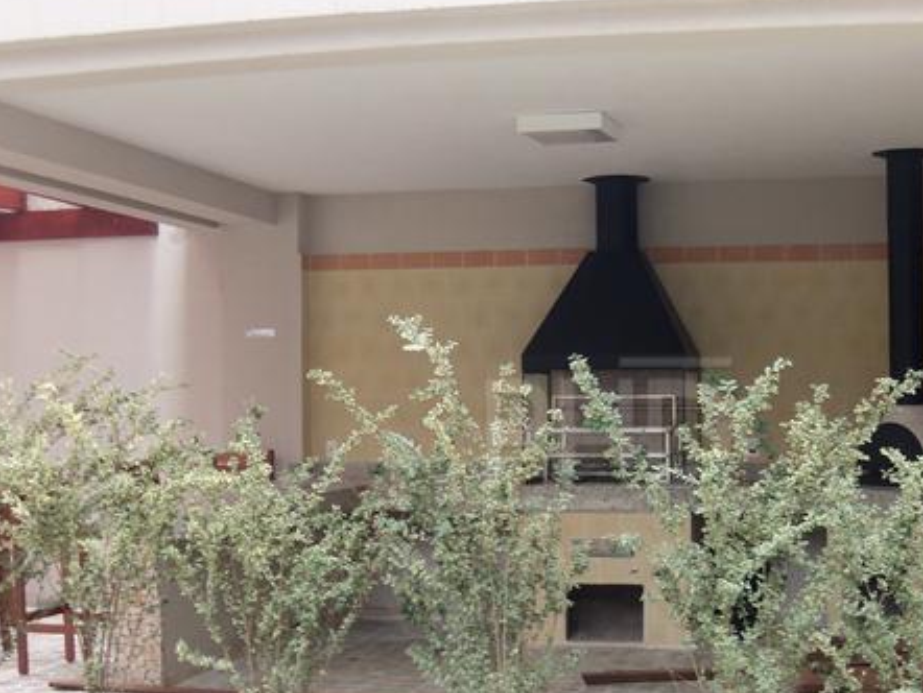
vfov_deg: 26.5
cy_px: 436
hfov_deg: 34.6
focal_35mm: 55
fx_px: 1467
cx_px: 612
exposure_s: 1/60
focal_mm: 6.8
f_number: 4.3
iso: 64
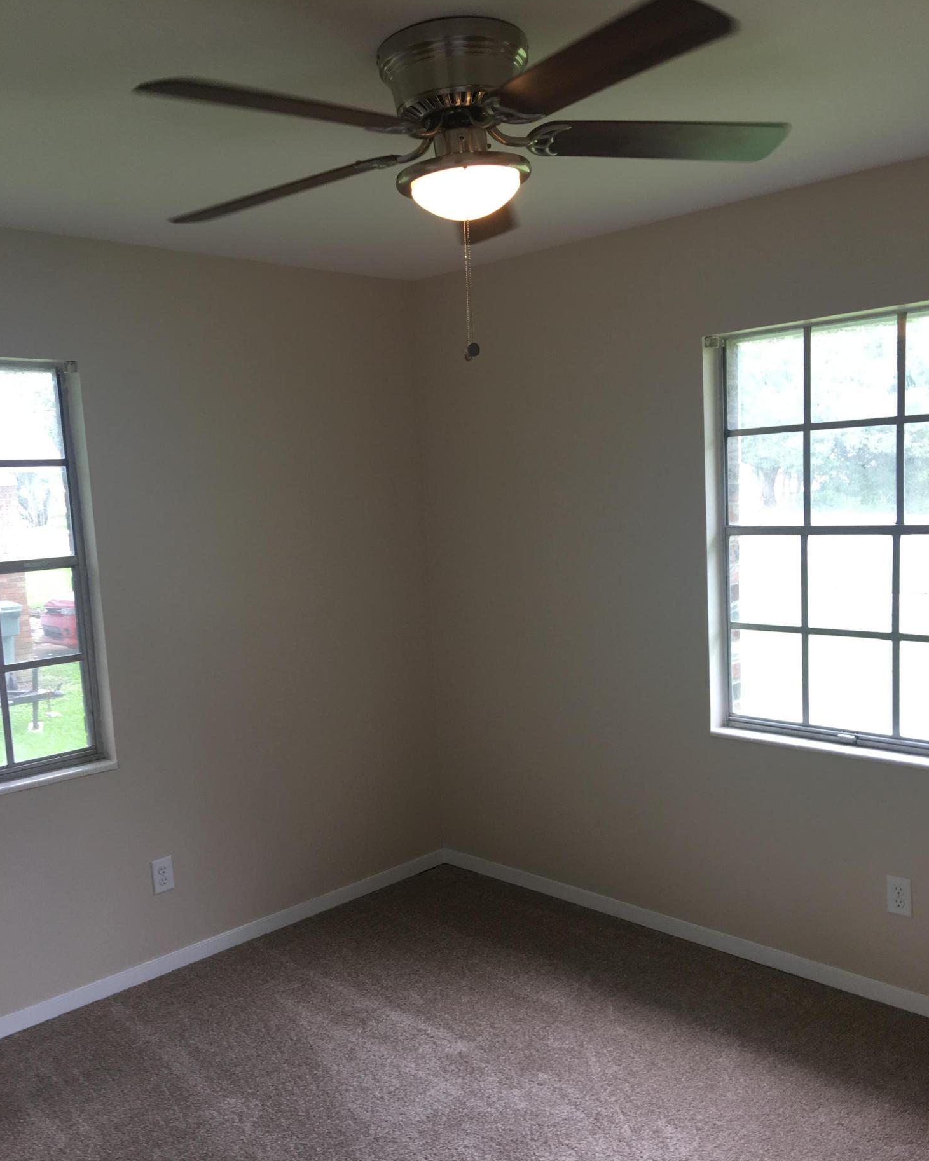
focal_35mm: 31
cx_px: 464
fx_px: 1065
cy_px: 632
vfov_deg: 57.1
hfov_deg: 47.1
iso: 32
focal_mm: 4.15
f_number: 2.2
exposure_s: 1/60
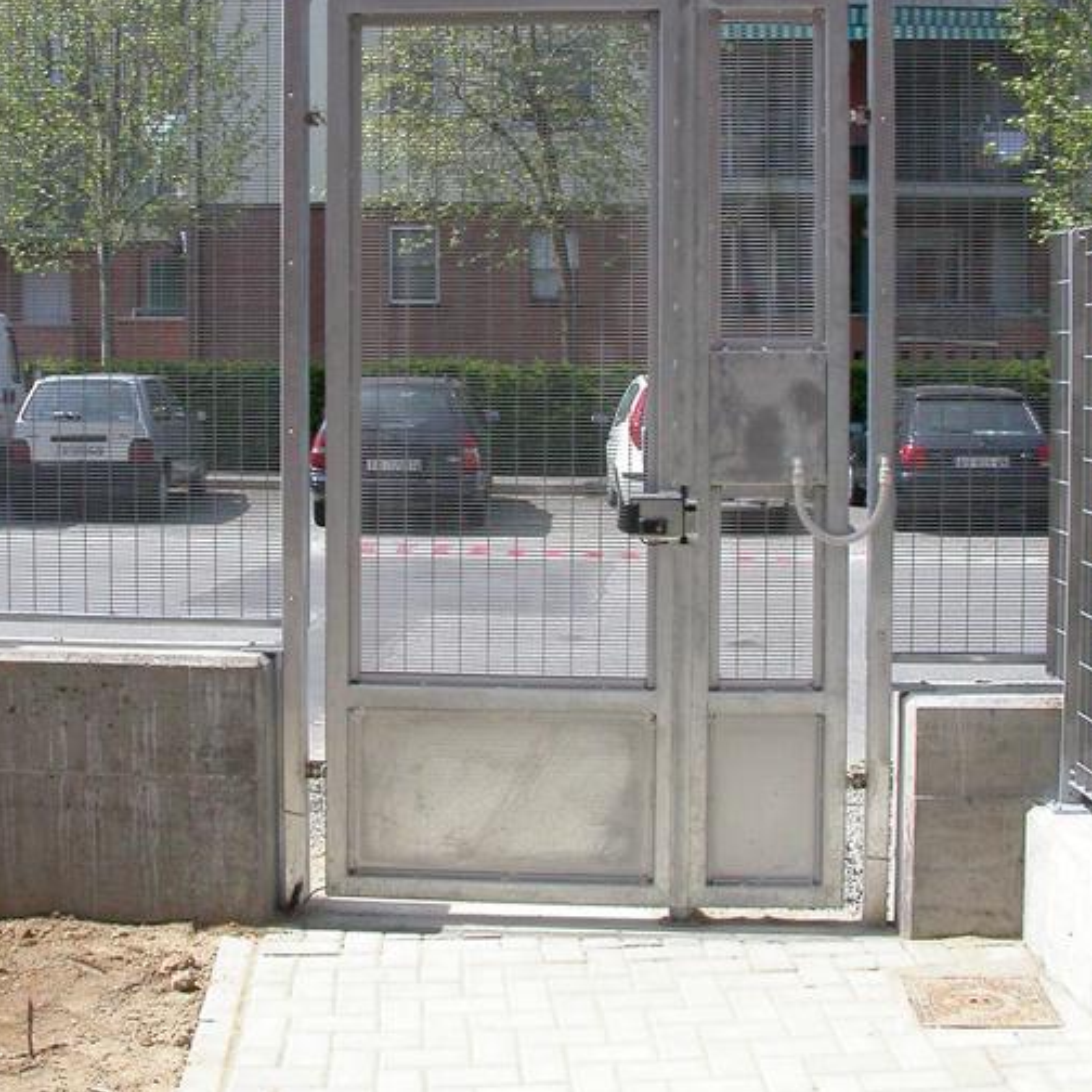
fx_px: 1785
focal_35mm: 50
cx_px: 486
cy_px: 392
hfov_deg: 34.0
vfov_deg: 33.8
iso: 200
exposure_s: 1/554
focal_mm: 7.85
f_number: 7.5
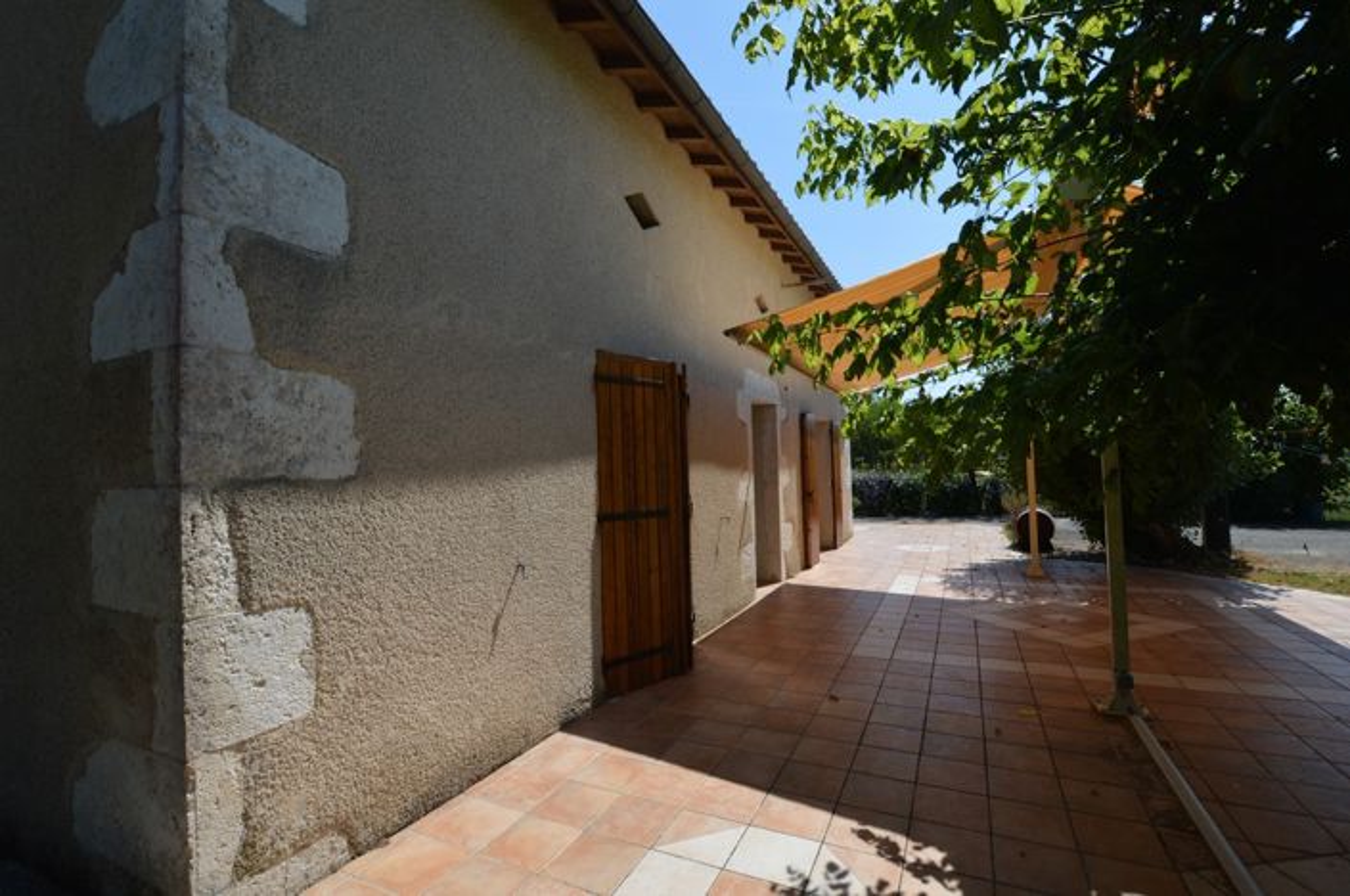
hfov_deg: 100.5
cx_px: 675
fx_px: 562
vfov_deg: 77.2
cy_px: 448
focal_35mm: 15
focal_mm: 10
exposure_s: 1/250
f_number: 8
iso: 100
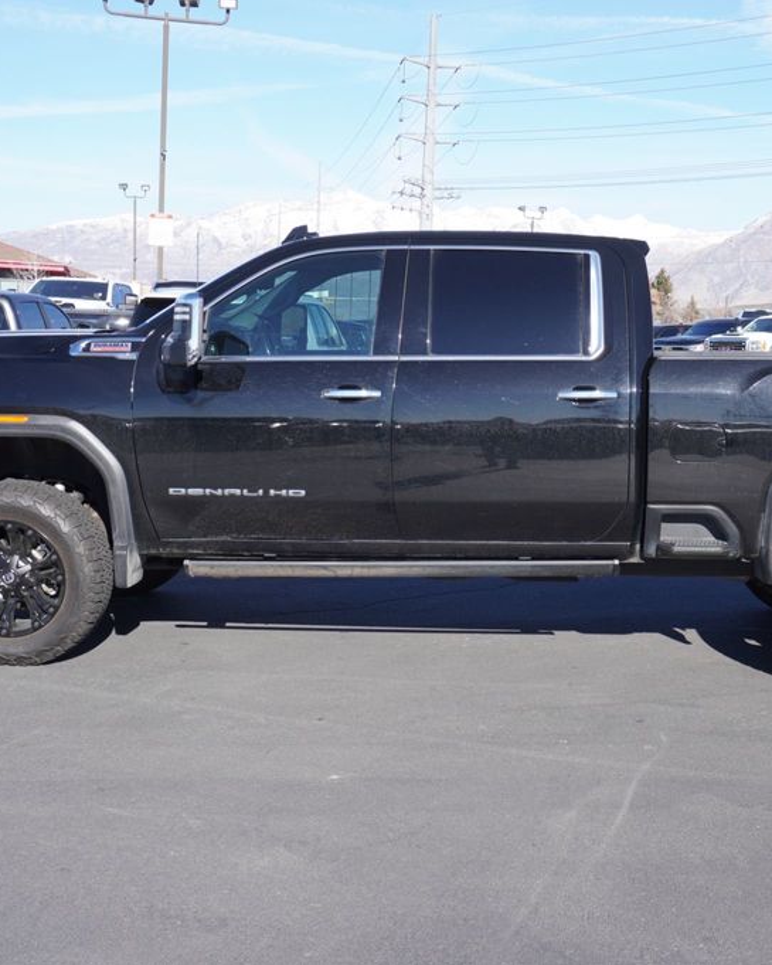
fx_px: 1391
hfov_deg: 30.9
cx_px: 466
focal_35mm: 49
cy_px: 483
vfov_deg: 38.3
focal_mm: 23
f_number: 7.1
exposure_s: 1/160
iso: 100
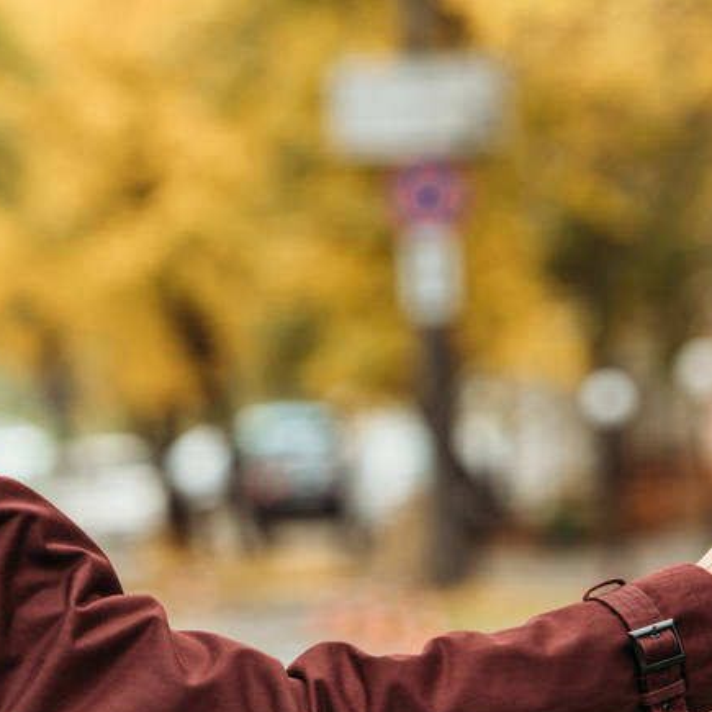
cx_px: 292
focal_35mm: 330
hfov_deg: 5.3
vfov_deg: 5.3
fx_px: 7679
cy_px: 531
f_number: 5
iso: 200
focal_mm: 165
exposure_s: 1/160
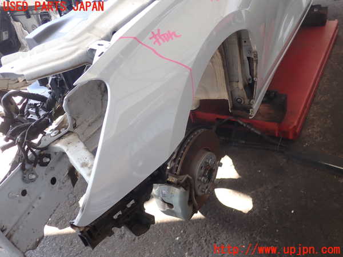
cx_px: 172
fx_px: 297
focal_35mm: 30
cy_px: 128
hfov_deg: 60.0
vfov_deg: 46.8
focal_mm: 5.4
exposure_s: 1/60
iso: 100
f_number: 2.3
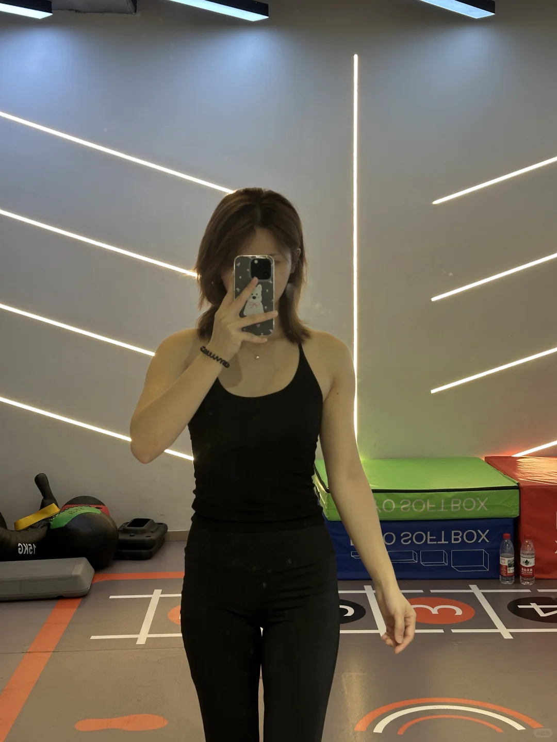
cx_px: 278
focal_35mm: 48
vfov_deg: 39.7
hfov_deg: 30.3
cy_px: 371
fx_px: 1030
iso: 80
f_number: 1.78
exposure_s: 1/100
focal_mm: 6.86
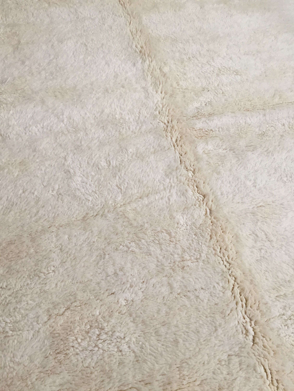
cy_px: 196
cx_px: 147
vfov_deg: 61.7
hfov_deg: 48.2
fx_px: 328
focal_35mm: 29
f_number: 2.2
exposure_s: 1/33
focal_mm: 4.15
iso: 125
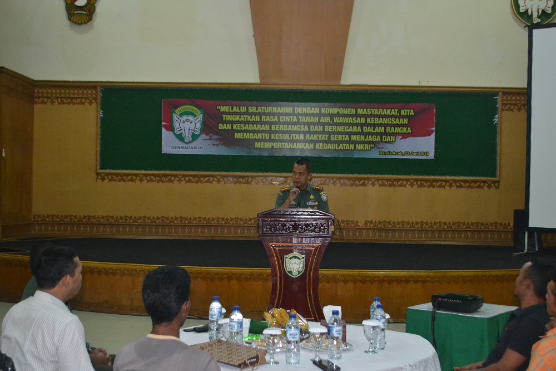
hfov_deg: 41.1
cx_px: 278
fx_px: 741
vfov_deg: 28.1
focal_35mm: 48
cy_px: 186
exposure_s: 1/60
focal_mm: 32
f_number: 4.8
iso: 3200
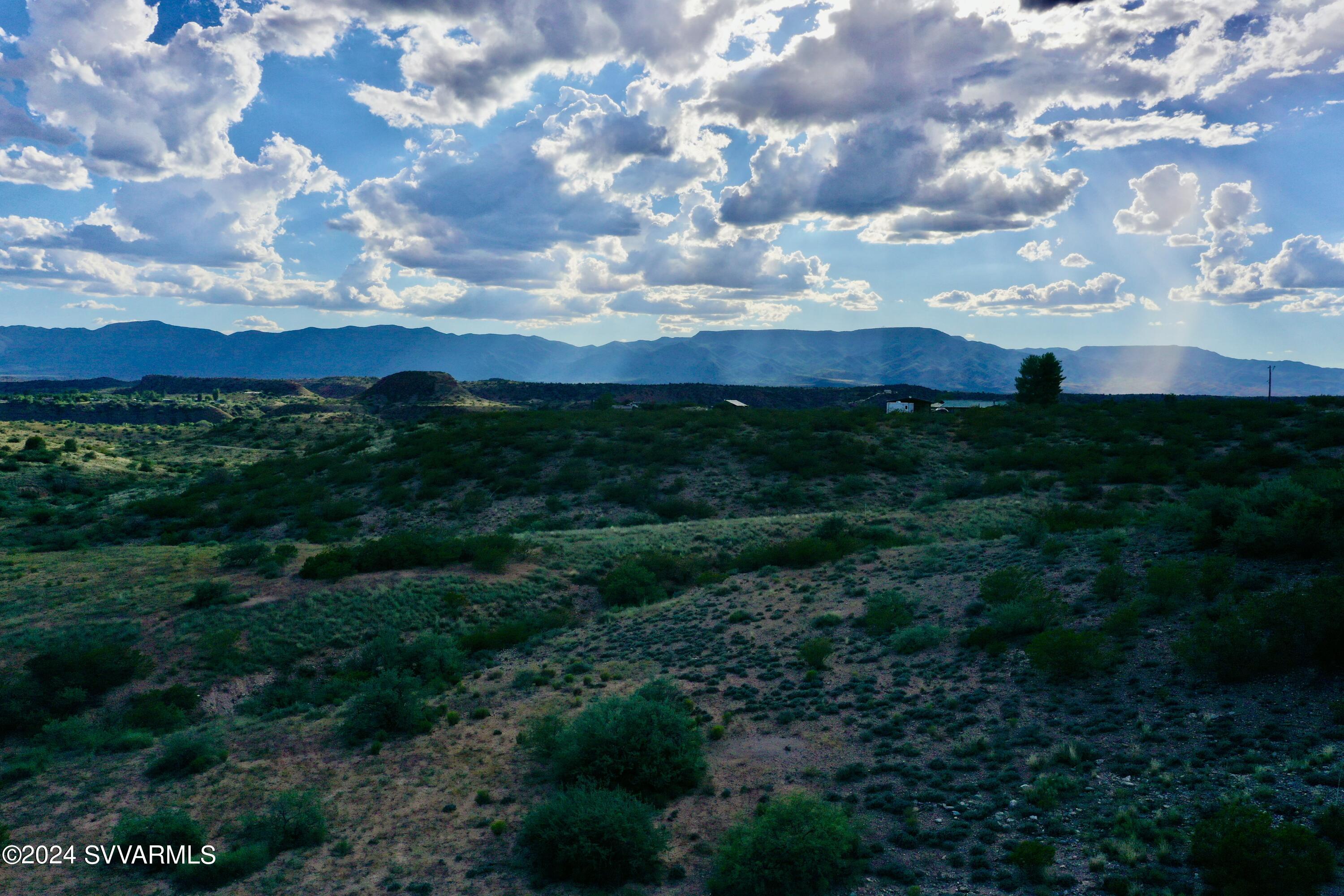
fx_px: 1045
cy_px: 448
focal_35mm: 28
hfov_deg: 65.5
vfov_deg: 46.4
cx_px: 672
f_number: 7.1
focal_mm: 10.26
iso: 100
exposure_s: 1/800
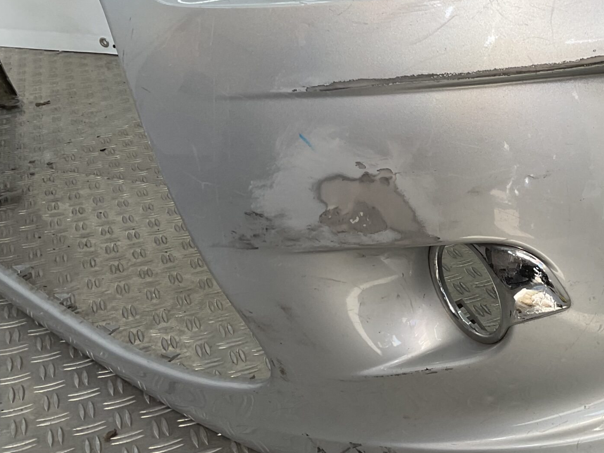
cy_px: 209
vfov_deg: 27.5
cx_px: 546
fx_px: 925
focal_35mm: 53
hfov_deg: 34.1
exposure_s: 1/206
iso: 16
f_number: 1.8
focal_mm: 3
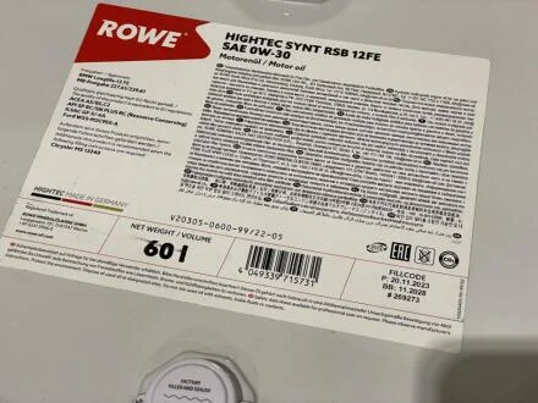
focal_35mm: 52
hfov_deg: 36.8
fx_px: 808
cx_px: 269
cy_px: 202
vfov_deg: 28.0
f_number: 2
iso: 200
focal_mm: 6
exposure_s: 1/50
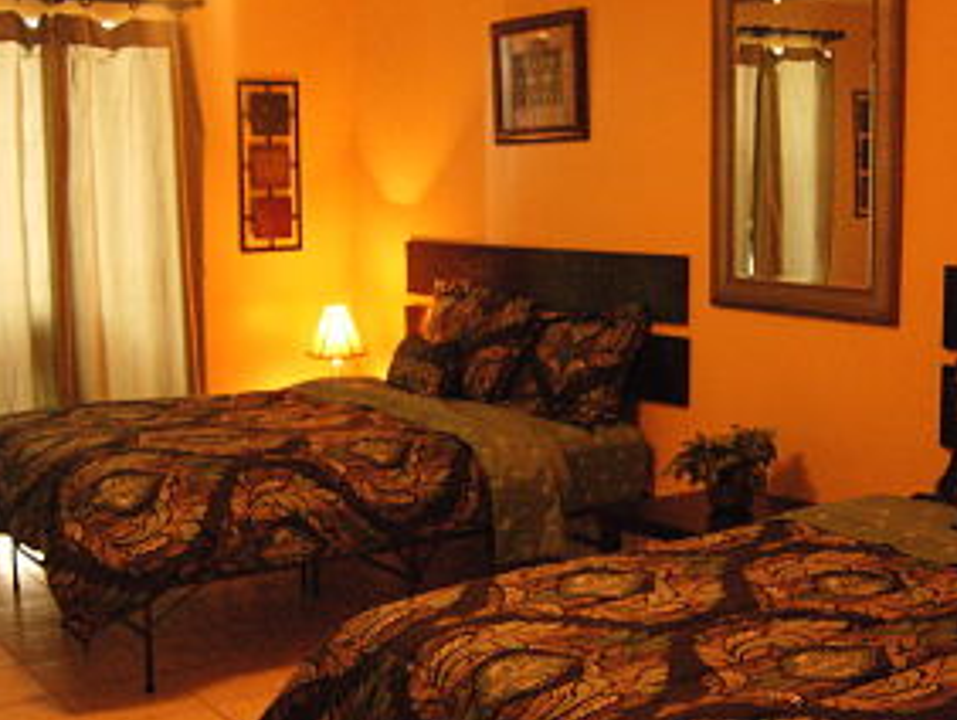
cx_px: 563
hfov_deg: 37.3
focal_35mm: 51
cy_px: 387
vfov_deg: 28.6
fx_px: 1411
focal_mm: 7.5
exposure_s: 1/15.1
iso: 400
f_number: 3
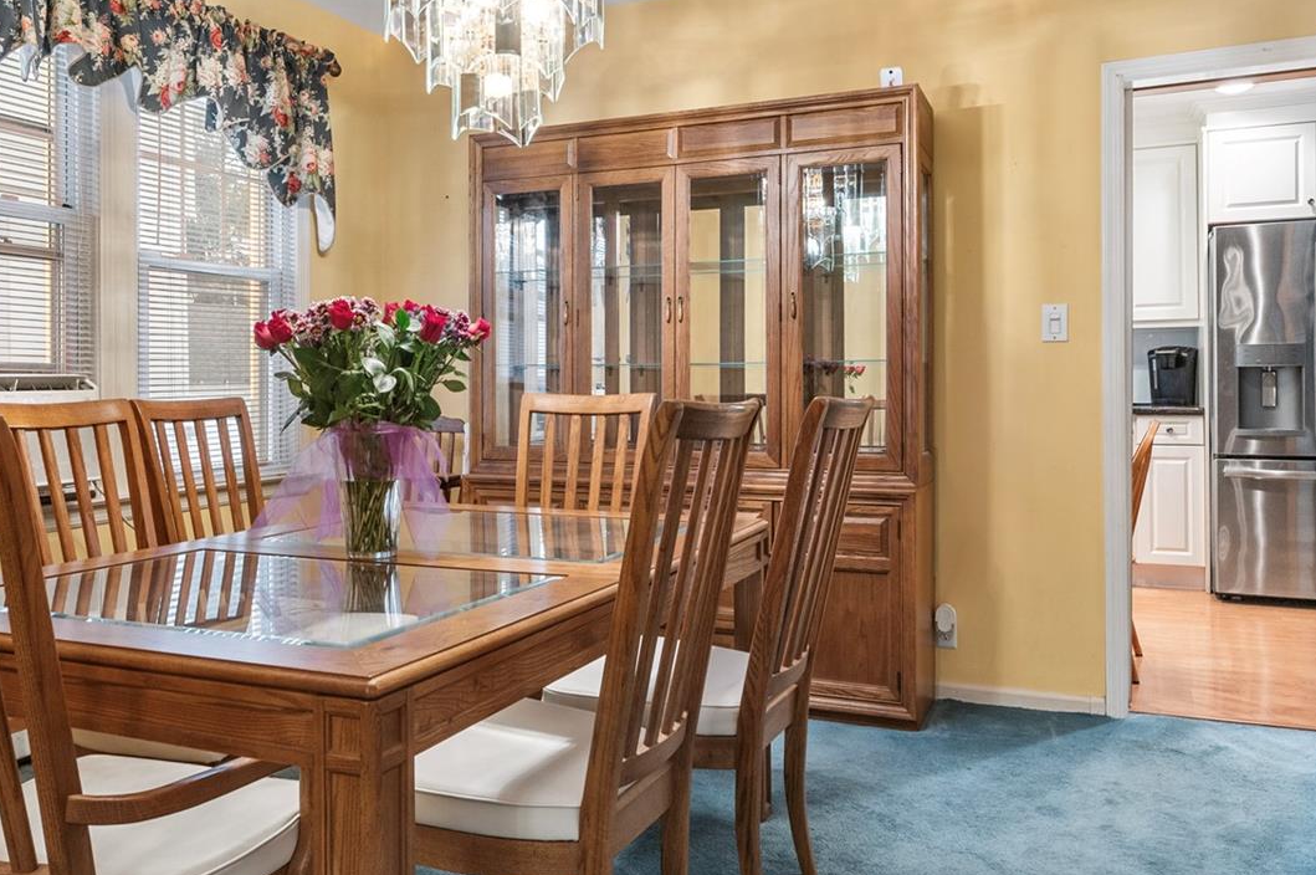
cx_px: 579
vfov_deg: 44.8
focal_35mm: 29
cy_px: 384
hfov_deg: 63.5
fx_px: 1059
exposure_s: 1/2.5
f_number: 8
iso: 640
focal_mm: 15
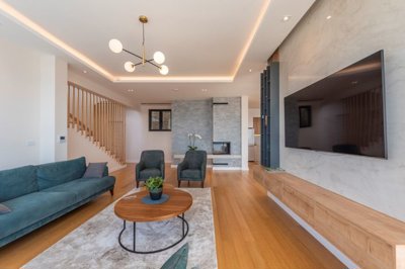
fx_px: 157
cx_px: 202
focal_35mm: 14
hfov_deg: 104.3
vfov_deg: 81.1
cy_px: 134
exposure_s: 1/50
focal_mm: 14
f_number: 5.6
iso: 100
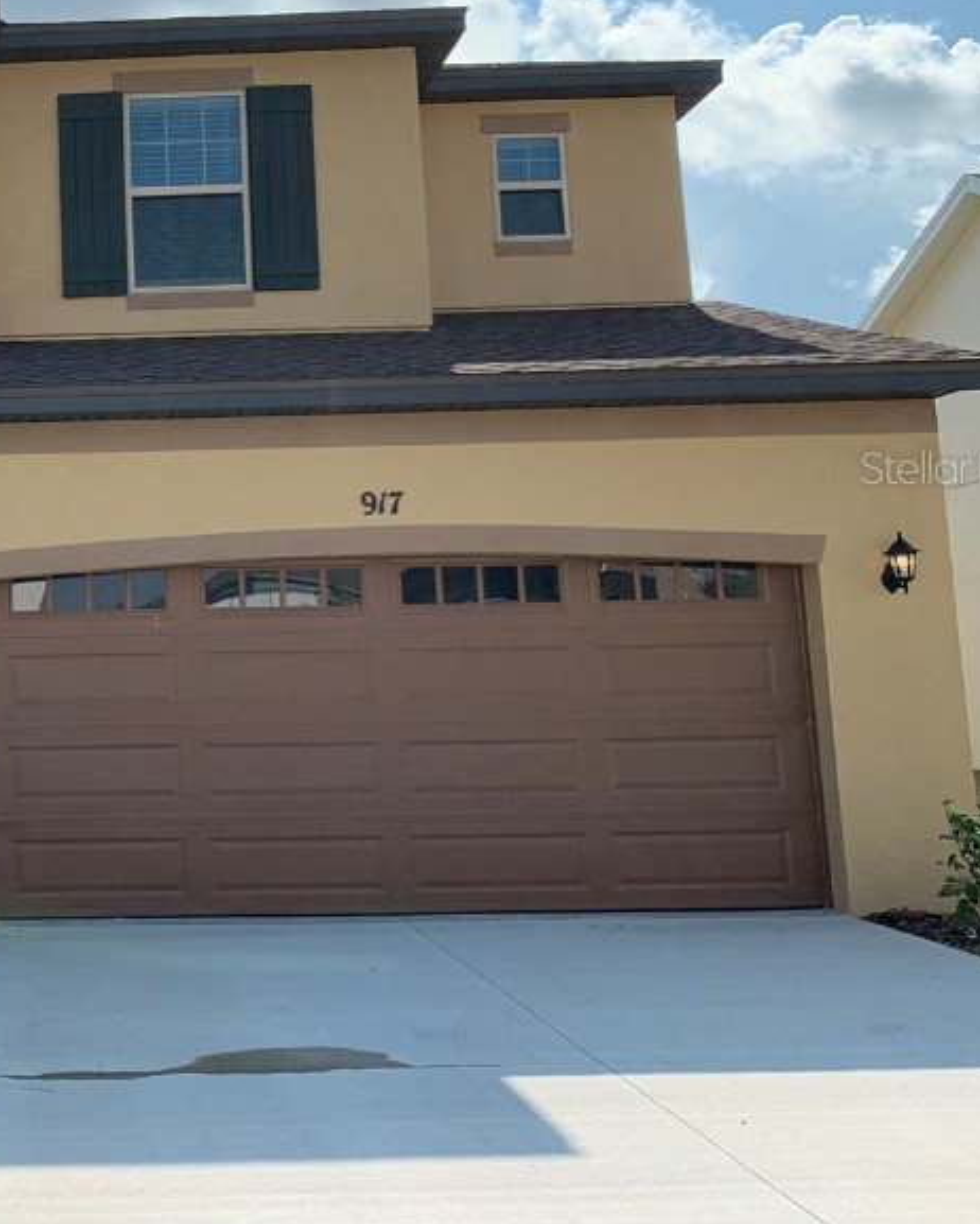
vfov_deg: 40.9
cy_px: 467
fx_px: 1631
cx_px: -25
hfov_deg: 30.8
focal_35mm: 45
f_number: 1.8
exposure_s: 1/2994
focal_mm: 4.25
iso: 25
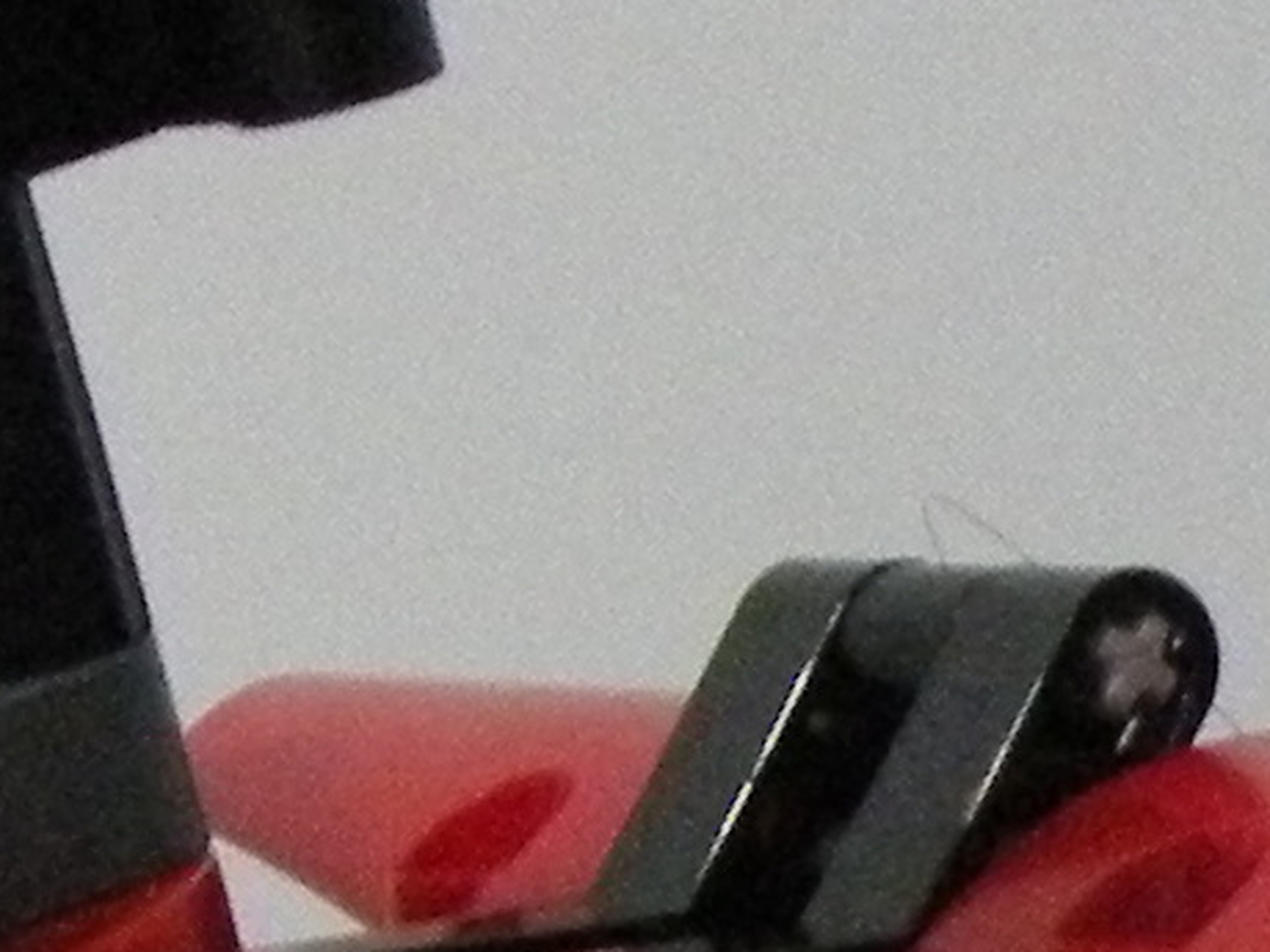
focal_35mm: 214
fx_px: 7851
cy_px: 1360
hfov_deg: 8.8
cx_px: -1231
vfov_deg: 6.9
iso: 400
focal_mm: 4.7
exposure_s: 1/15.1
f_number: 2.8
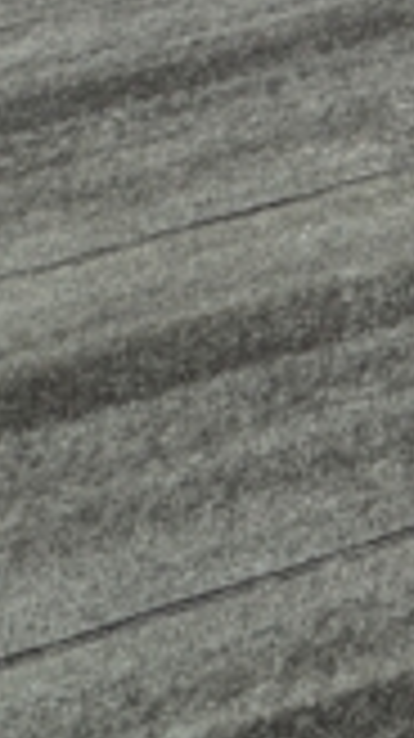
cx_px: 1120
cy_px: -891
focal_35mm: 95
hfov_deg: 10.3
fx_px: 1858
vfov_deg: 15.6
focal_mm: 2.22
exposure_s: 1/3509
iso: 50
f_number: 2.2
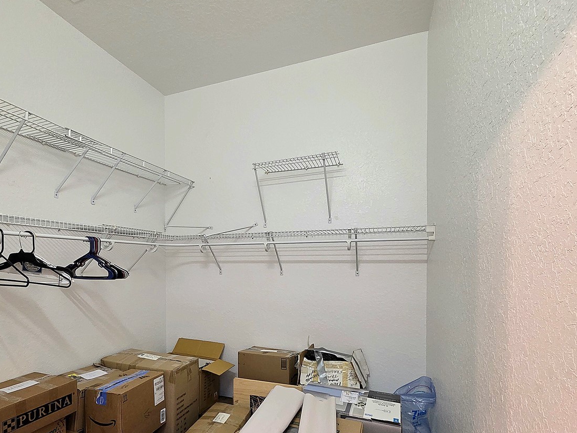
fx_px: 317
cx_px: 227
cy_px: 273
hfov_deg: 83.5
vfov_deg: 67.5
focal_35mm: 19
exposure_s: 1/60.2
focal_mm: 2.2
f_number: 1.9
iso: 400
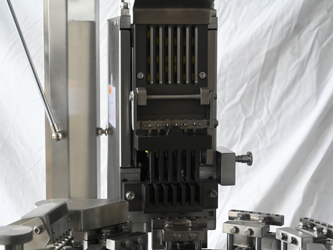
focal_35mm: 77
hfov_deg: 25.3
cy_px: 126
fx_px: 741
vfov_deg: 19.1
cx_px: 159
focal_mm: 70
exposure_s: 1/125
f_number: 10
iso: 10000
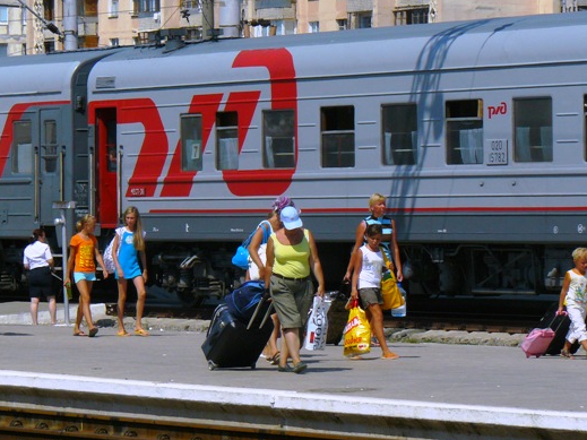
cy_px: 238
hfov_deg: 7.8
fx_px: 4289
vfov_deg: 5.9
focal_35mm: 253
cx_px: 232
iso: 100
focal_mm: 34.2
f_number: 8
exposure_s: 1/640
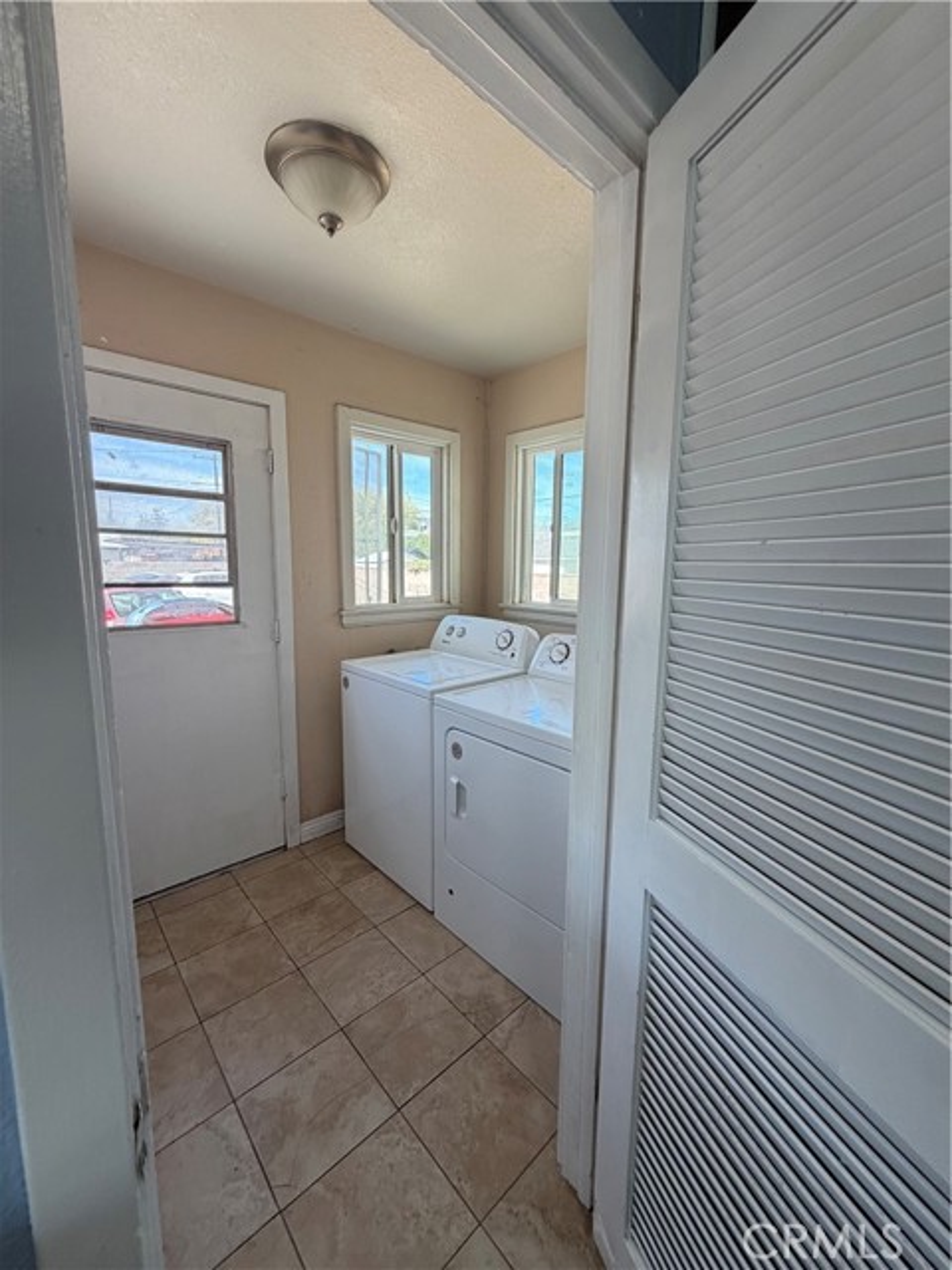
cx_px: 476
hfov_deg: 85.7
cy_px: 635
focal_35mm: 14
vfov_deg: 102.1
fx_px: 513
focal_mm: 2.22
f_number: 2.2
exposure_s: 1/121
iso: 100
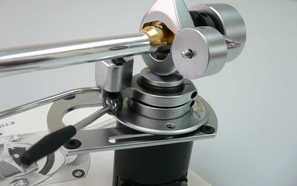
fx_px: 308
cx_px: 150
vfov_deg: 33.5
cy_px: 78
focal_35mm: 38
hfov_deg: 51.5
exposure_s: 1/20
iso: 100
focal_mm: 5.8
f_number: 2.8
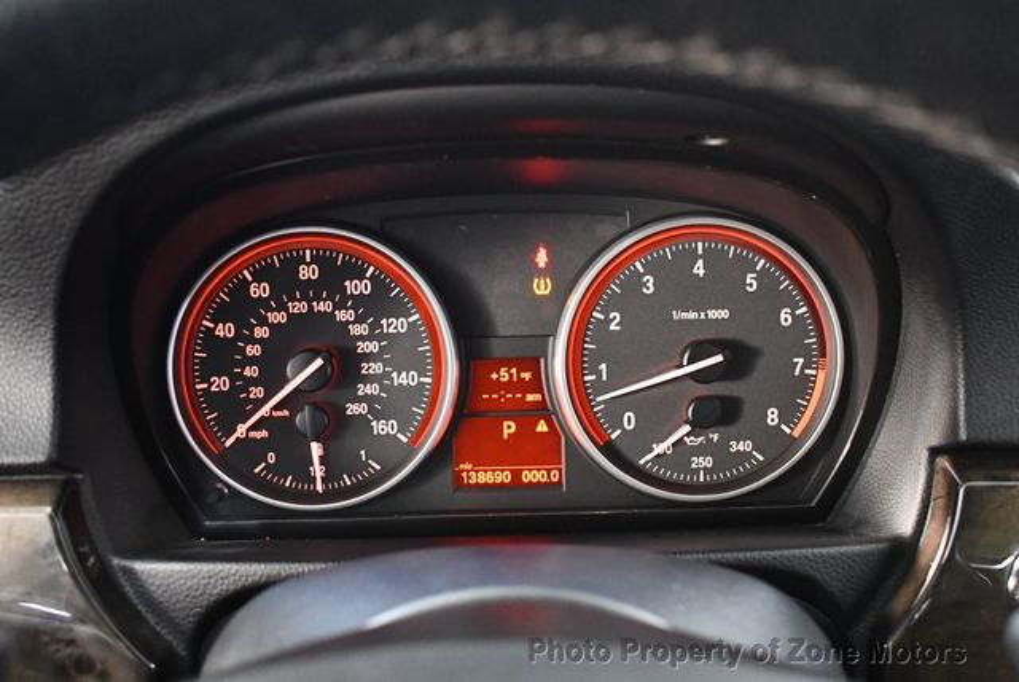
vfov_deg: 36.9
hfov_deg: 53.1
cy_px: 341
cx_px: 510
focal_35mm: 36
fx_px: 1020
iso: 4500
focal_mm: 18
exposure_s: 1/60
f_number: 3.5
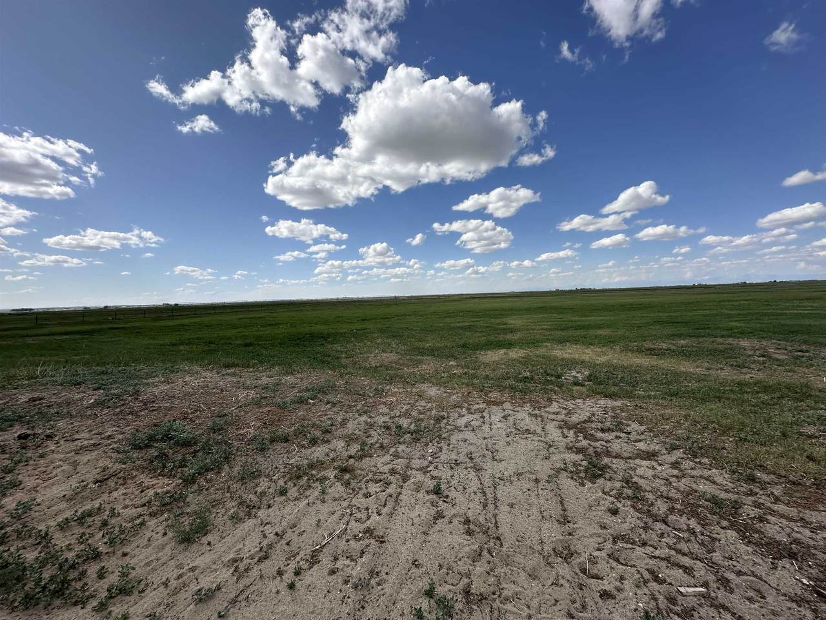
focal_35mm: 14
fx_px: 334
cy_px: 310
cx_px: 413
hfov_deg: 102.1
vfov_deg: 85.7
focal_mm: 2.22
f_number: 2.2
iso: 50
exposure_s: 1/3125
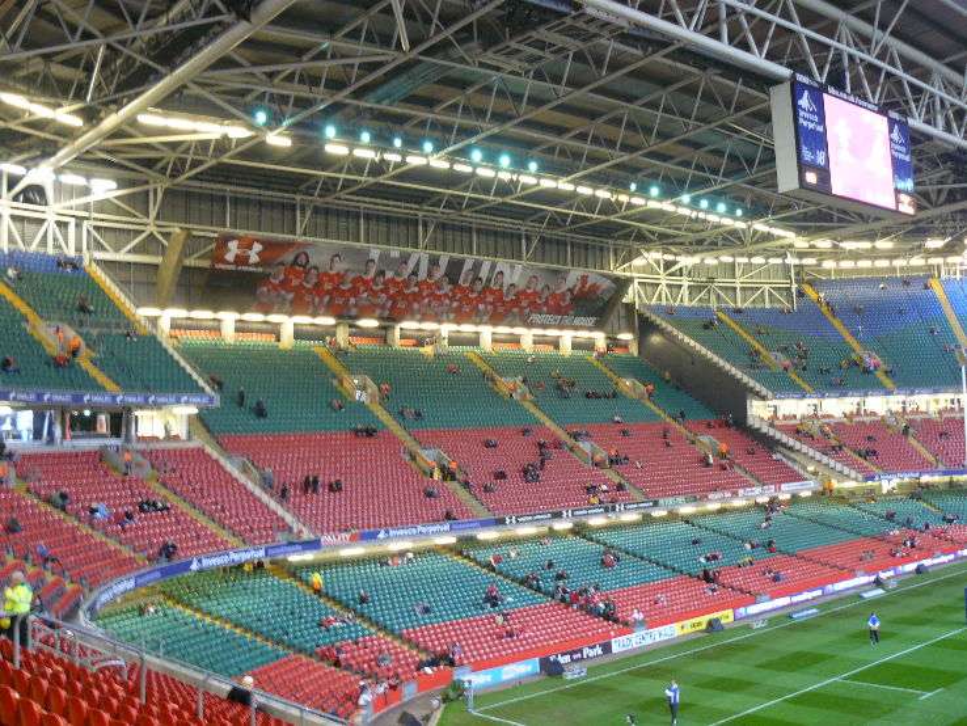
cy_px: 363
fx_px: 1006
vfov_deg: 39.7
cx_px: 484
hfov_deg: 51.3
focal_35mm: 36
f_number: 2.8
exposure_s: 1/5
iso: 200
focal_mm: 6
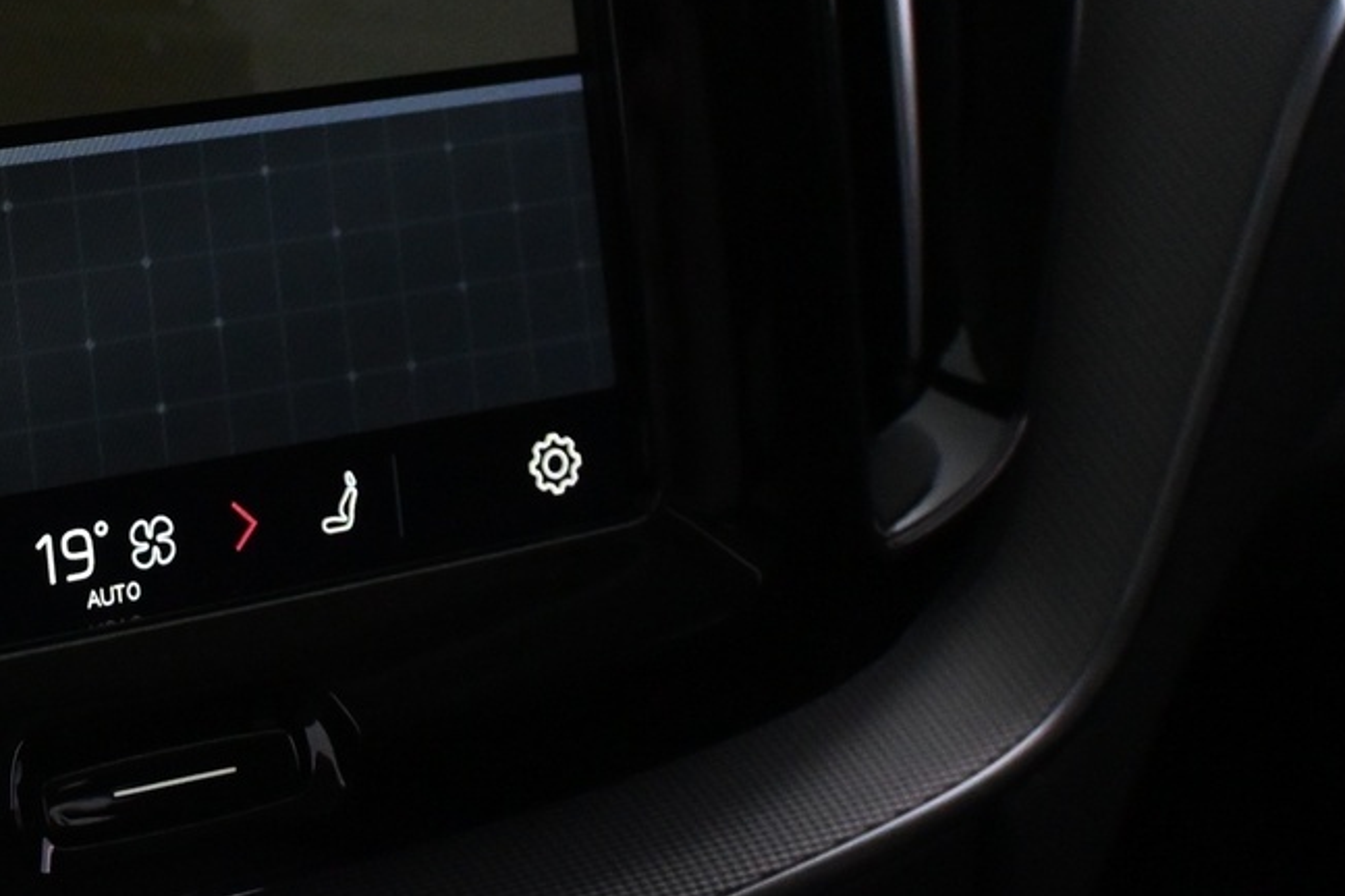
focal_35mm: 77
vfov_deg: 17.0
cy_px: -185
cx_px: -114
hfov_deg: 24.7
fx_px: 2872
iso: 3200
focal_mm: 20.5
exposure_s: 1/125
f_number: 3.8
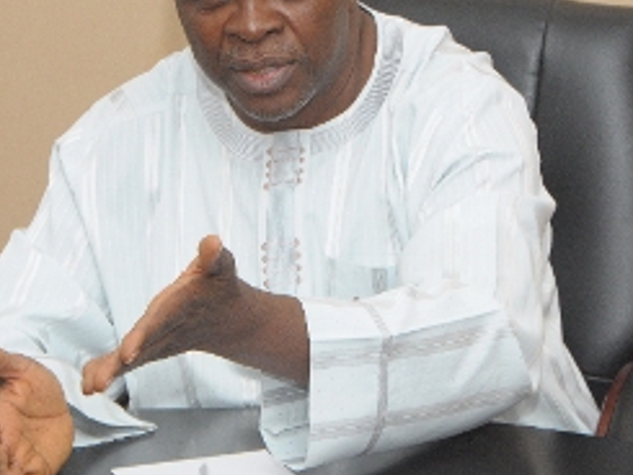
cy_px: 154
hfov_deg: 12.1
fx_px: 2982
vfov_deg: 9.1
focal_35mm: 163
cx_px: 362
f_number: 9
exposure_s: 1/100
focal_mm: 62
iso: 1600
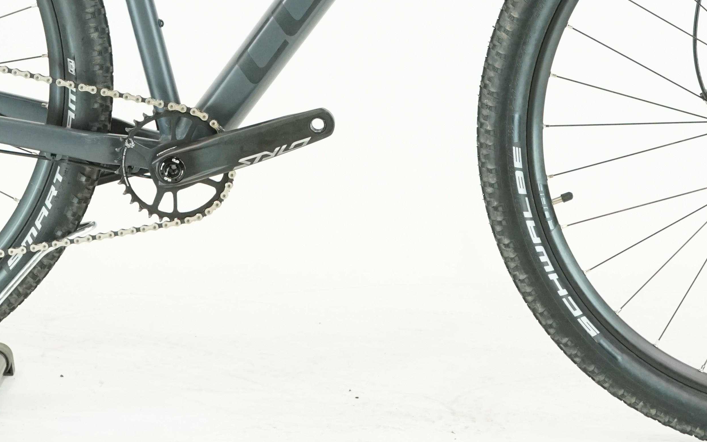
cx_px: 306
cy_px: -107
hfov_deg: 15.1
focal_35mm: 138
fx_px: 2659
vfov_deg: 9.4
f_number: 6.3
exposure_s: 1/200
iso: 2500
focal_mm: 56
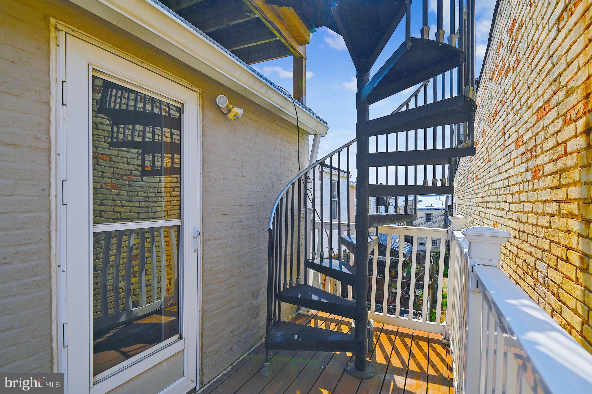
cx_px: 296
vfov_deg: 73.7
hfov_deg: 96.8
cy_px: 197
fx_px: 263
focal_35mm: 16
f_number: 6.3
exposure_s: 1/320
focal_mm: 16
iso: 100
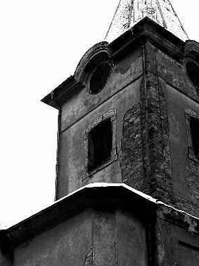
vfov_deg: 28.0
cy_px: 175
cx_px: 128
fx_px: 529
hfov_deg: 21.2
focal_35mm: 69
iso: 80
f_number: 2.8
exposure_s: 1/350
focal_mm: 6.3
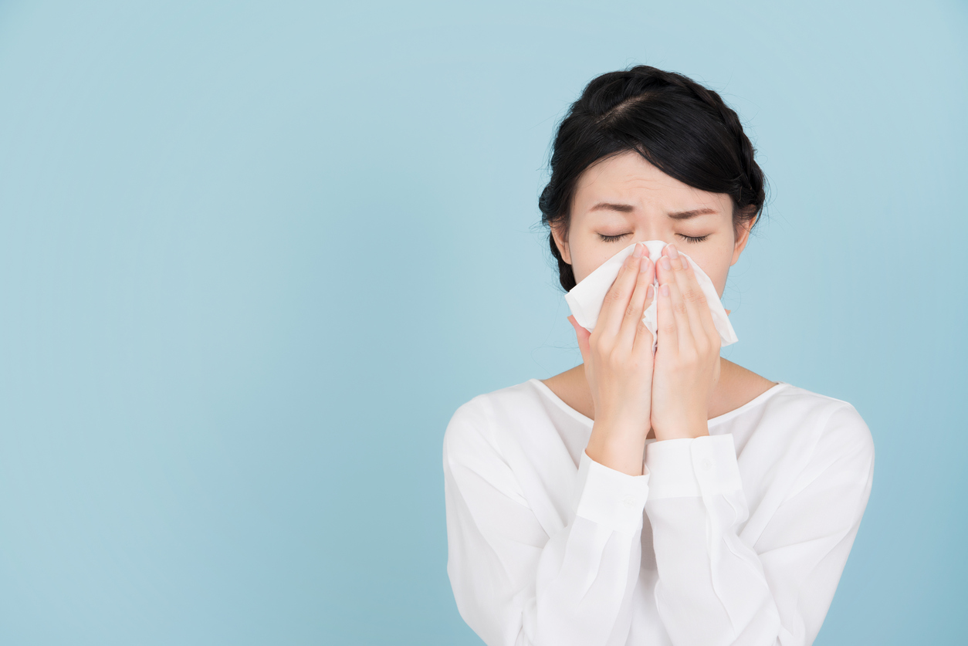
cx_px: 484
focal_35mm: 75
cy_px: 323
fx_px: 2017
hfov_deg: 27.0
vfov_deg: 18.2
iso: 100
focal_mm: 75
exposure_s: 1/125
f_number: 10
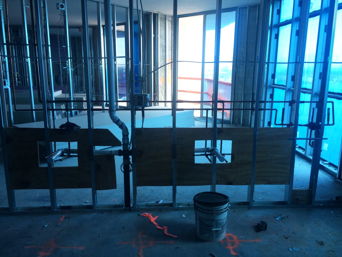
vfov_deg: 48.2
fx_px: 287
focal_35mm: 29
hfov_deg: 61.7
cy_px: 128
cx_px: 171
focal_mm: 4.15
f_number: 2.2
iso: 40
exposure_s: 1/120
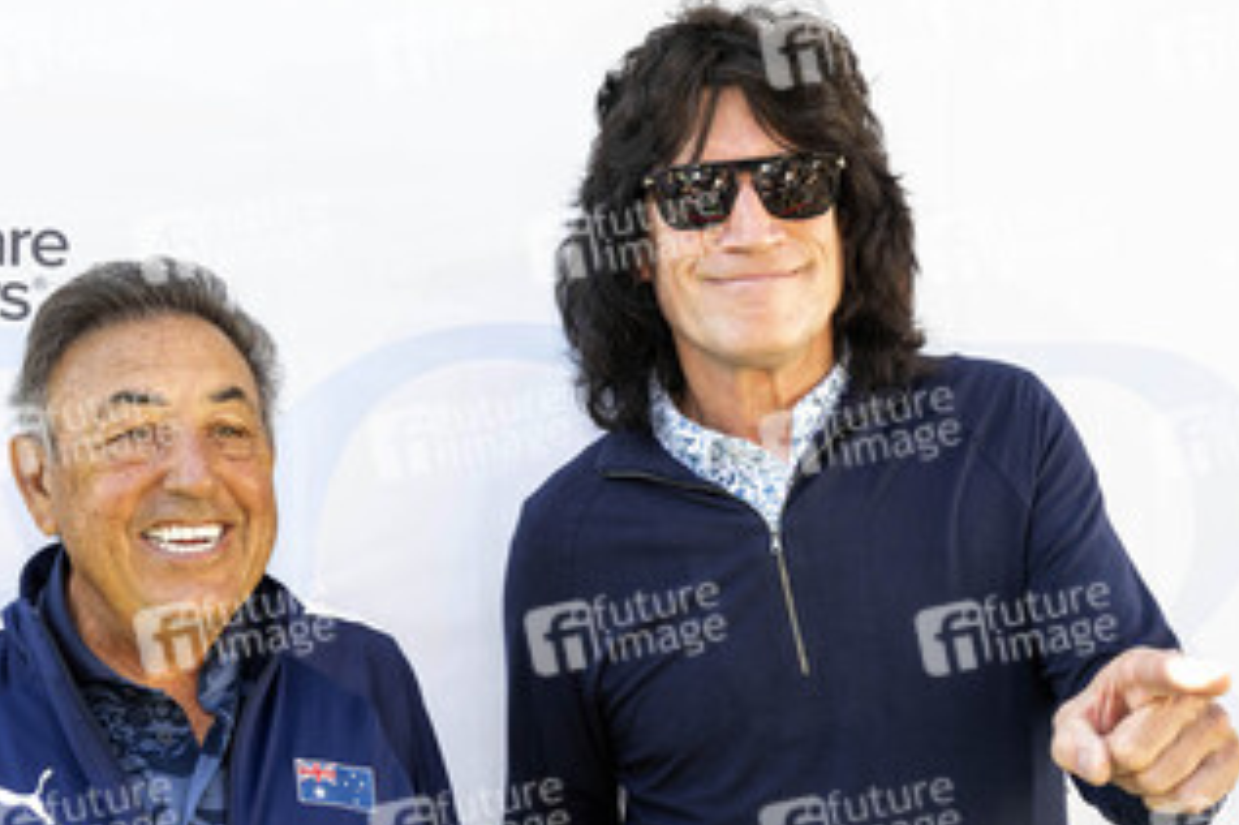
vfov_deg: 28.1
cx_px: 522
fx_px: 1641
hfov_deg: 41.2
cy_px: 532
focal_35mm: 48
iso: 400
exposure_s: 1/200
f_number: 5.6
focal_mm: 33.5
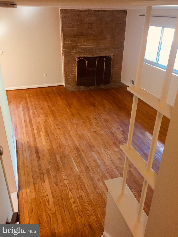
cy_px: 118
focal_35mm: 29
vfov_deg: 61.7
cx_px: 89
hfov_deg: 48.2
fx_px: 199
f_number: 2.2
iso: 250
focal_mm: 4.15
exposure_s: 1/24
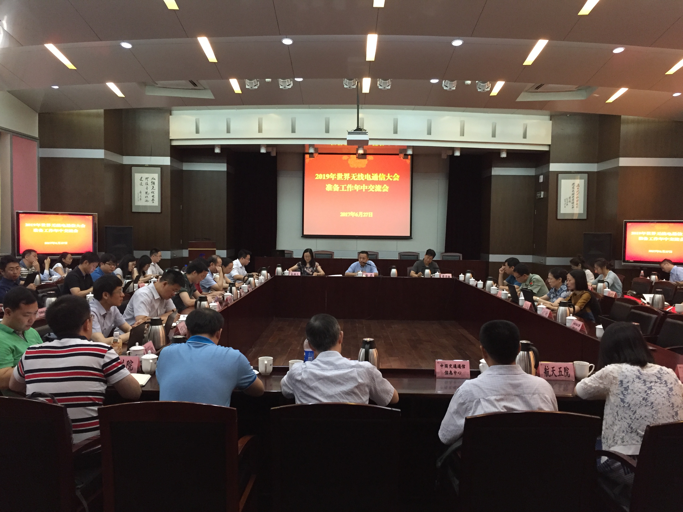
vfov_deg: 48.2
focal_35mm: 29
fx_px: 572
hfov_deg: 61.7
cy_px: 256
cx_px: 342
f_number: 2.2
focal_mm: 4.15
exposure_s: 1/33
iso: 250
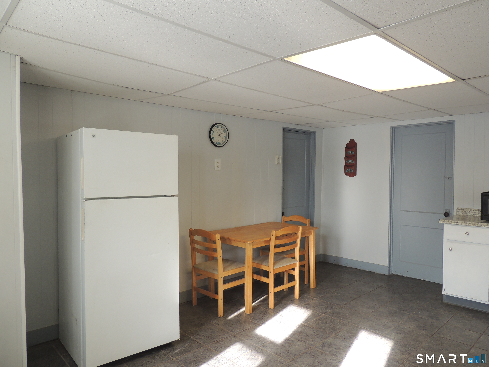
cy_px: 184
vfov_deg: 56.8
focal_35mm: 24
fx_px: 339
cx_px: 244
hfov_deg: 71.6
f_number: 3
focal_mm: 4.3
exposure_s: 1/40
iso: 100
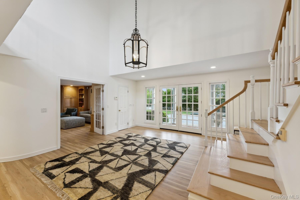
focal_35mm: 14
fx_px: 117
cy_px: 100
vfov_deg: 81.2
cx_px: 150
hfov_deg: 104.3
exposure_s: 1/30
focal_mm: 14
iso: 400
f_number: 7.1
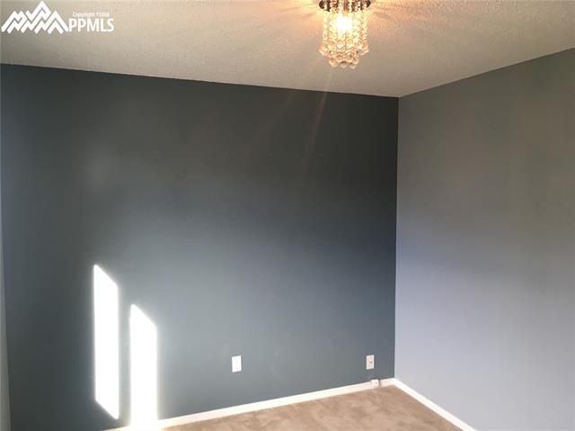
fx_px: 481
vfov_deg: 48.2
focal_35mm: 29
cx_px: 288
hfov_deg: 61.7
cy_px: 216
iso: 50
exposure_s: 1/30
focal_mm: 4.15
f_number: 2.2
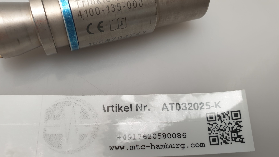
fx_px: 215
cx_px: 140
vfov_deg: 40.0
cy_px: 95
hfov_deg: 66.1
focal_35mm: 29
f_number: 2.4
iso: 64
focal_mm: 4.3
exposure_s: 1/50
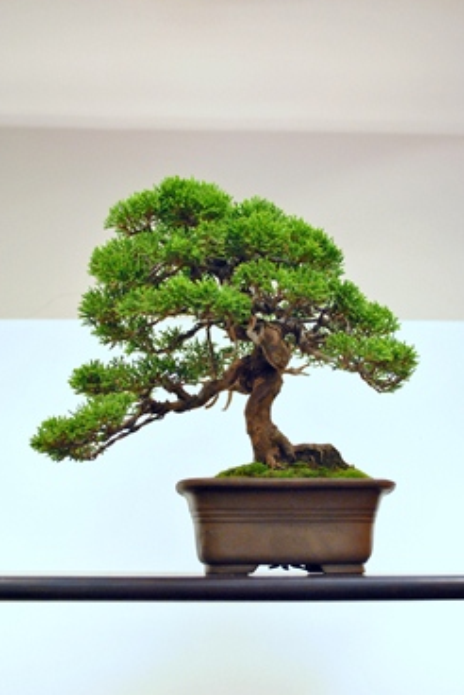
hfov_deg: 32.7
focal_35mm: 41
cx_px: 231
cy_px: 337
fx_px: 791
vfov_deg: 47.4
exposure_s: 1/60
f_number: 4.5
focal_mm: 26
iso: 1600
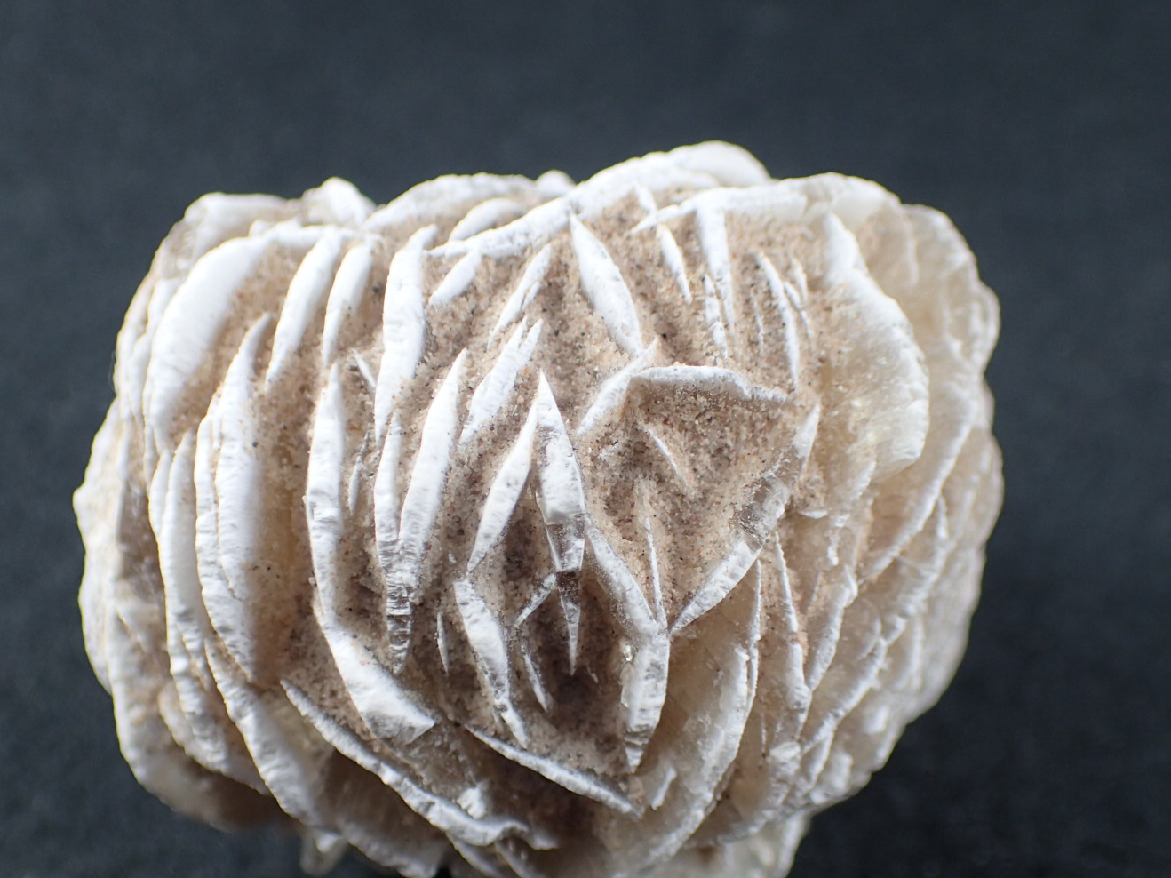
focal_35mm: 51
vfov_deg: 28.5
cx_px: 560
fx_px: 1725
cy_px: 544
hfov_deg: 37.5
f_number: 2.6
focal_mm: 6.42
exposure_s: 1/160
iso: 100
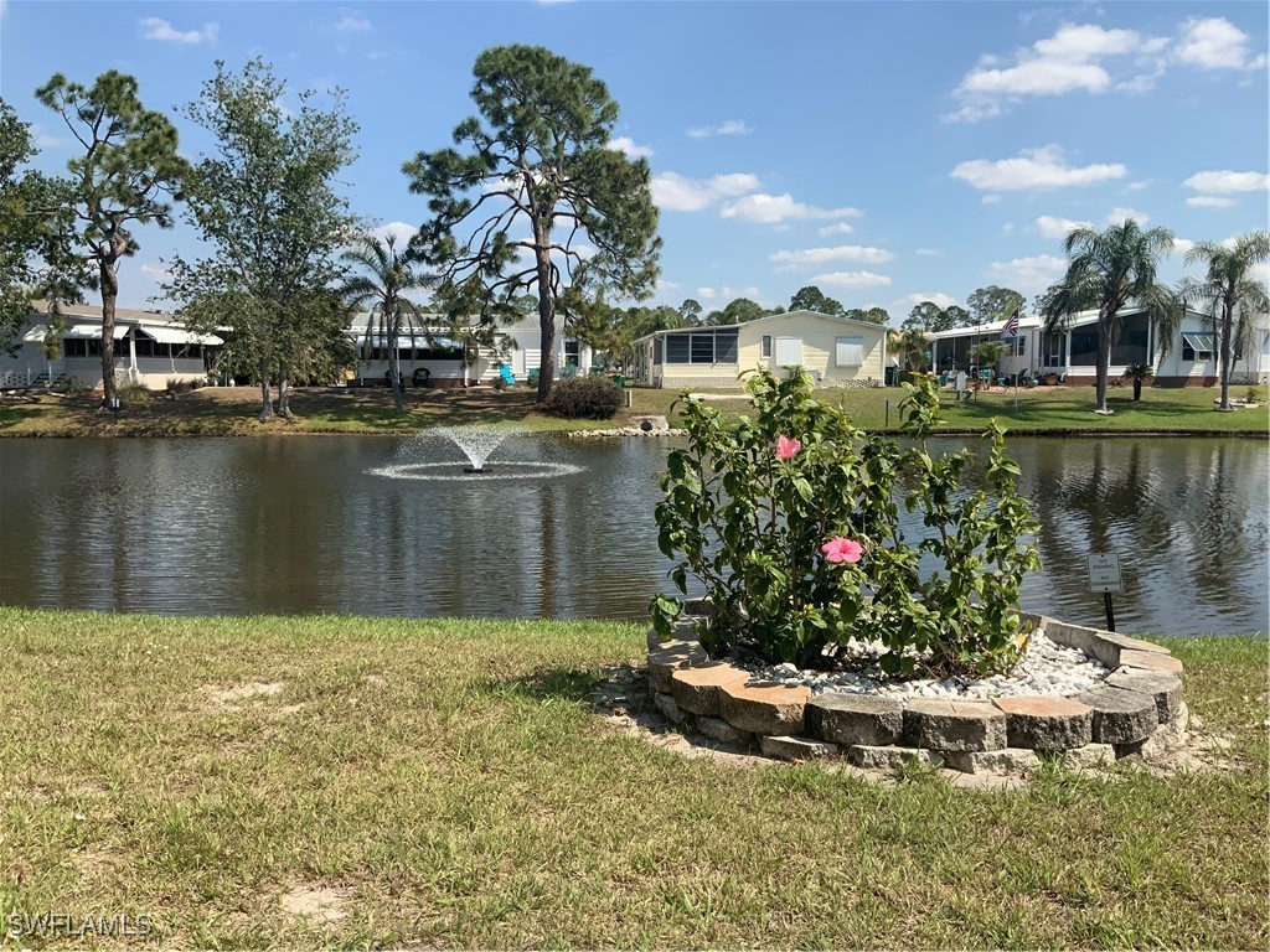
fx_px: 1064
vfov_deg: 48.2
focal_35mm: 29
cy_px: 476
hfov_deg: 61.7
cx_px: 635
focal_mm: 3
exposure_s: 1/2141
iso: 16
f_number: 1.8
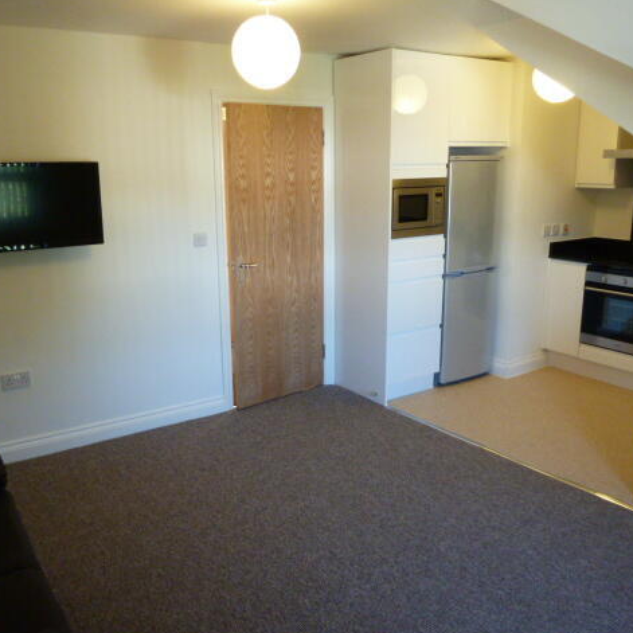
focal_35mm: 30
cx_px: 306
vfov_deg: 54.0
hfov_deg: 54.0
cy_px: 320
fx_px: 621
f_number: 3.3
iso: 400
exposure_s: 1/30
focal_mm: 4.1
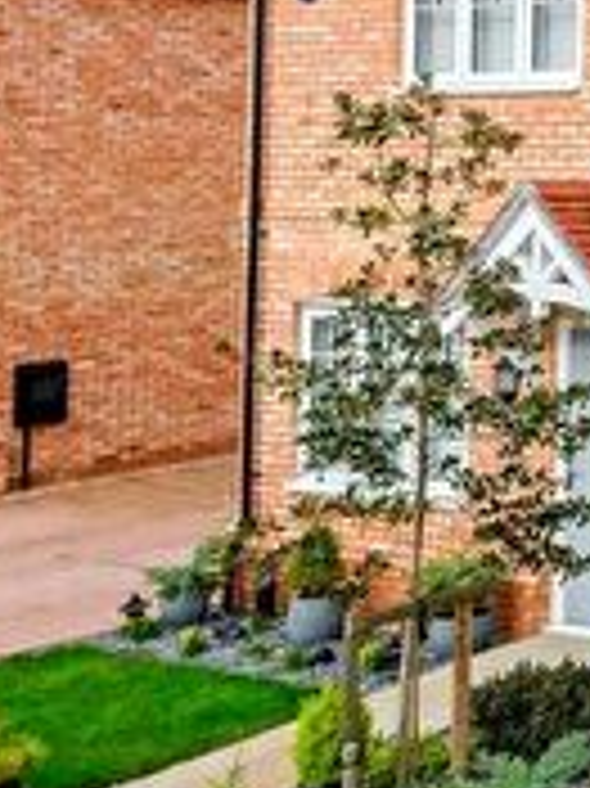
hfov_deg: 17.6
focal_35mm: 54
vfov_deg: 35.4
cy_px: 299
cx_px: 1225
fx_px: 1229
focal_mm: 14
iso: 400
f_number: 8
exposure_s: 1/640
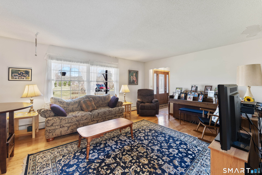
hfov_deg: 101.9
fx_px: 106
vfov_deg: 78.8
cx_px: 131
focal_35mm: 15
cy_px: 88
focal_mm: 14.6
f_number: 8
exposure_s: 1/2.5
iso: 800
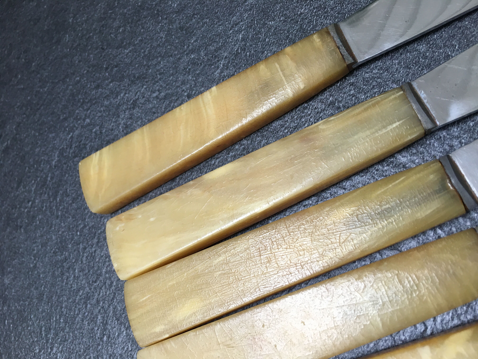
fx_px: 400
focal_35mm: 29
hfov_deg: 61.7
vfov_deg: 48.2
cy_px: 180
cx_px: 239
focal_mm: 4.15
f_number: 2.2
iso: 32
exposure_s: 1/33
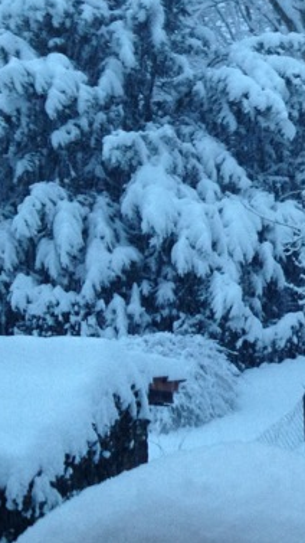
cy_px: 226
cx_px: 570
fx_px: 1395
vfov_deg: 22.0
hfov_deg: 11.5
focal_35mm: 97
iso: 125
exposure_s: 1/20
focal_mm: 4.28
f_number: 2.4
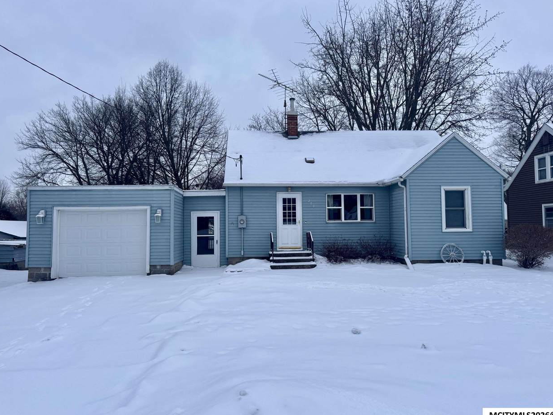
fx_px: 399
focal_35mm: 25
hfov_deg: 69.4
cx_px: 276
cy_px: 207
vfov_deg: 54.9
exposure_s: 1/121
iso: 200
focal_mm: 6.76
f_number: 1.78
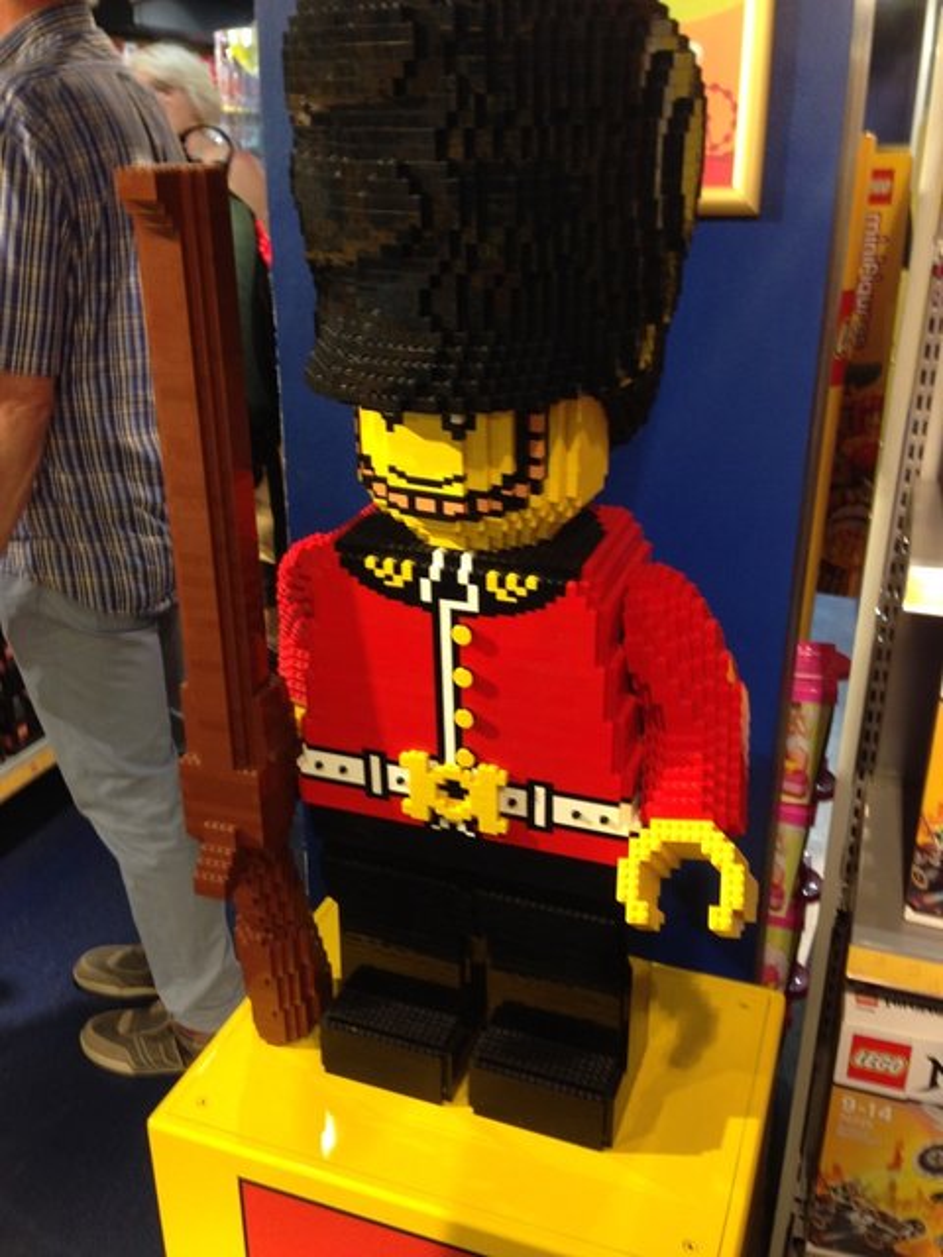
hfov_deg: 42.9
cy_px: 628
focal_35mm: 33
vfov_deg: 55.4
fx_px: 1199
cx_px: 472
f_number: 2.4
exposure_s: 1/20
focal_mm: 4.12
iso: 64
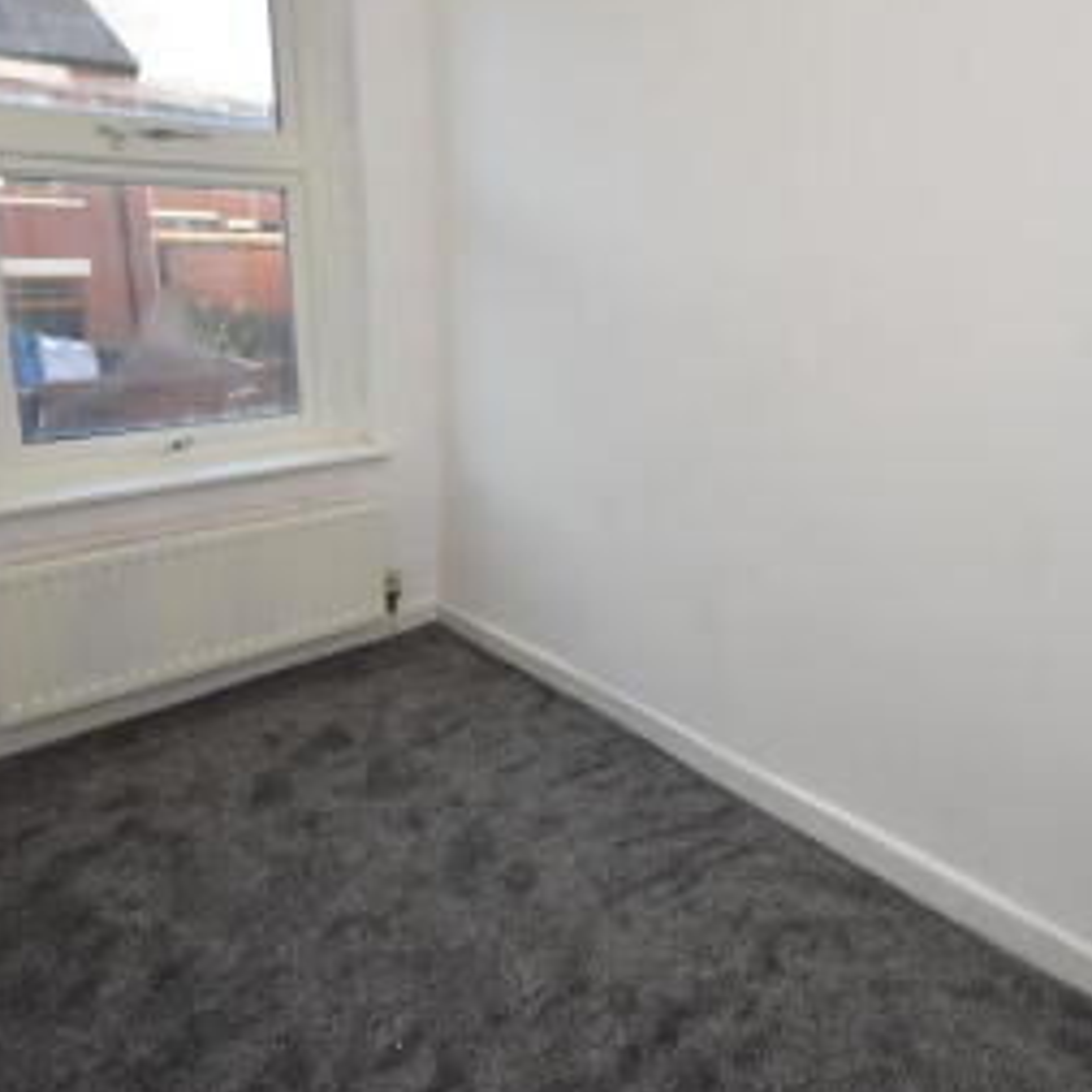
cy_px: 421
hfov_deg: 63.8
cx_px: 704
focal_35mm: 24
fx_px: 857
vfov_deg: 64.2
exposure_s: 1/125
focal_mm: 10
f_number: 4
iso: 800
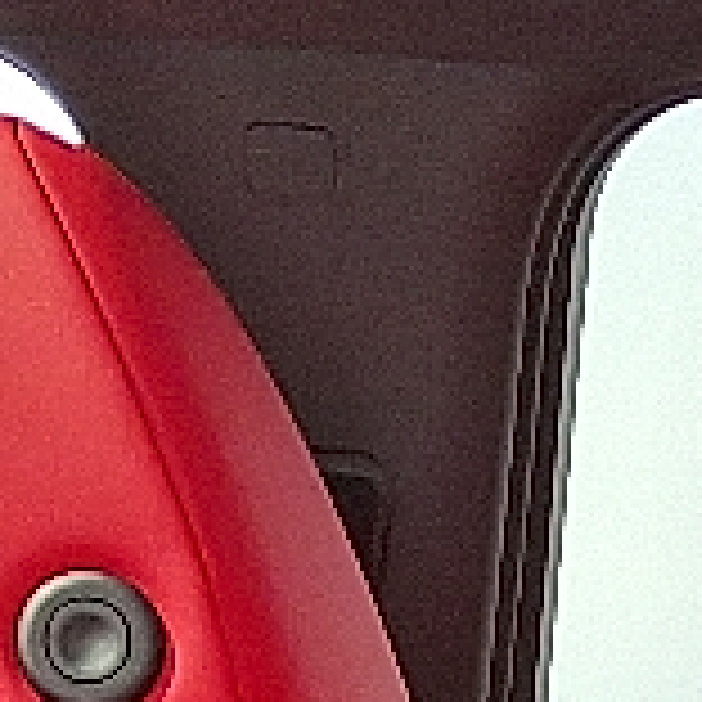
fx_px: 5185
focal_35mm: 226
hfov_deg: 7.4
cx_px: 1440
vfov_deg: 7.2
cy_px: 1818
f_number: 1.8
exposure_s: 1/312
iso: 30
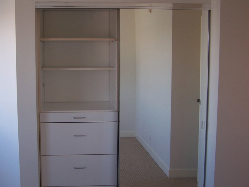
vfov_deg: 30.9
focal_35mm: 47
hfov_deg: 40.2
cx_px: 95
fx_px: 338
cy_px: 86
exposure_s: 1/80
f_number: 2.8
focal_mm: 6.3
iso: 80
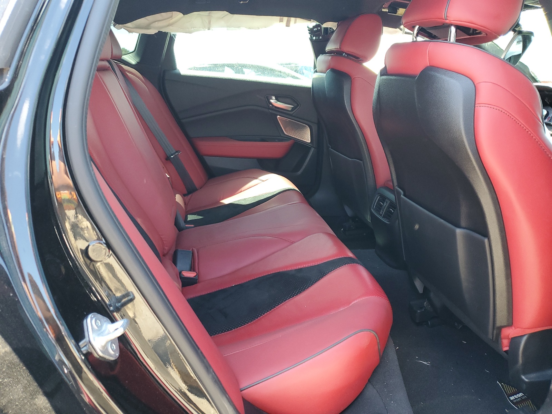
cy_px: 207
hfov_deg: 67.3
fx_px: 415
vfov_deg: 53.1
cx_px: 276
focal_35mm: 26
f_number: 1.5
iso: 96
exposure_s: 1/120
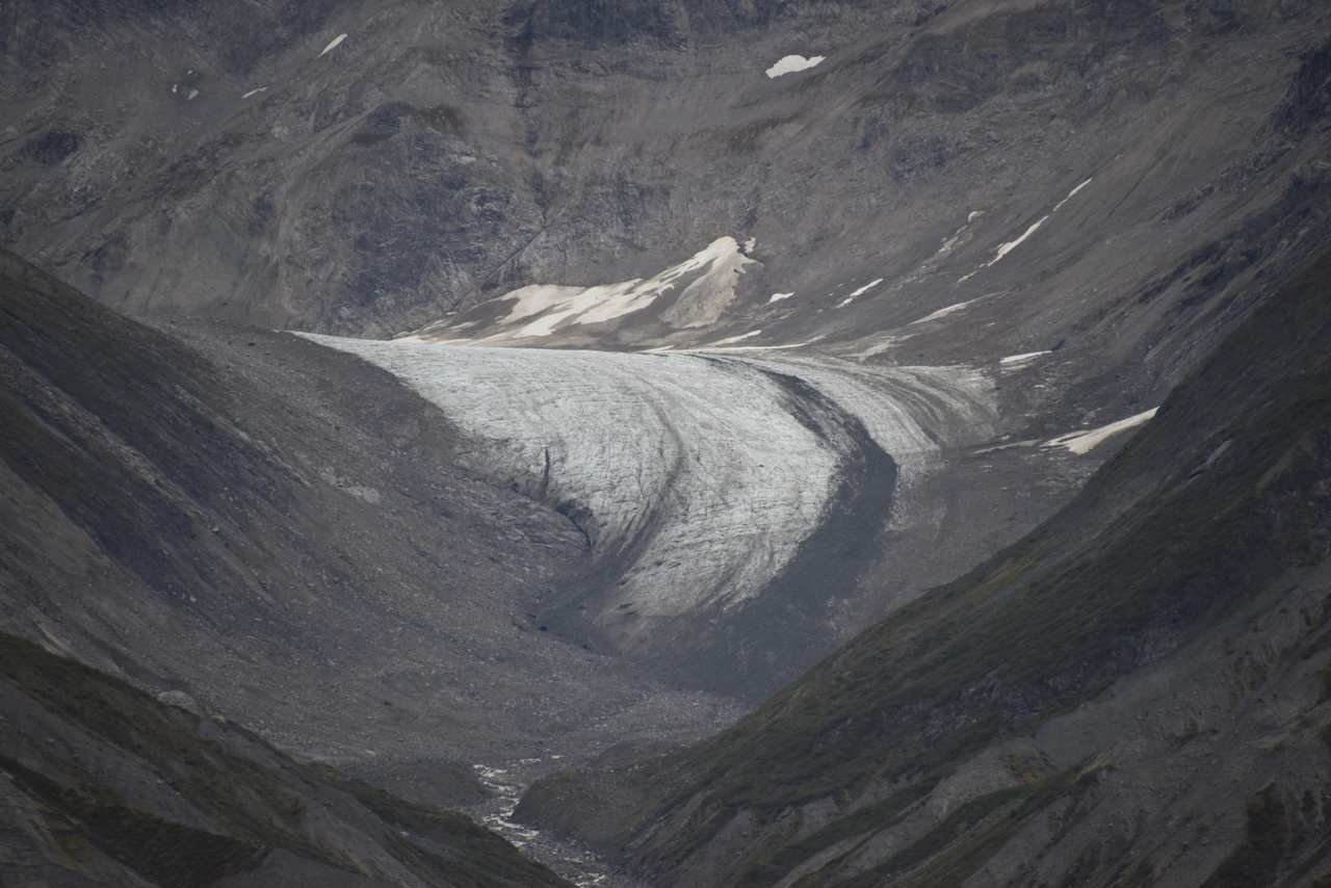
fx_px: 11093
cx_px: 666
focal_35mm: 300
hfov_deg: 6.9
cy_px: 444
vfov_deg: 4.6
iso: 400
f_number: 5.6
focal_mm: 300
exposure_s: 1/640
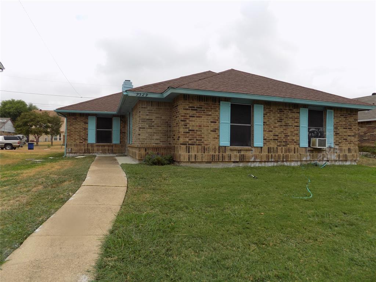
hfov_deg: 73.9
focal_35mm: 23
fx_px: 250
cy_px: 141
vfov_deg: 58.9
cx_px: 188
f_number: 3.1
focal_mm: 4
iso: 80
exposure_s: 1/640
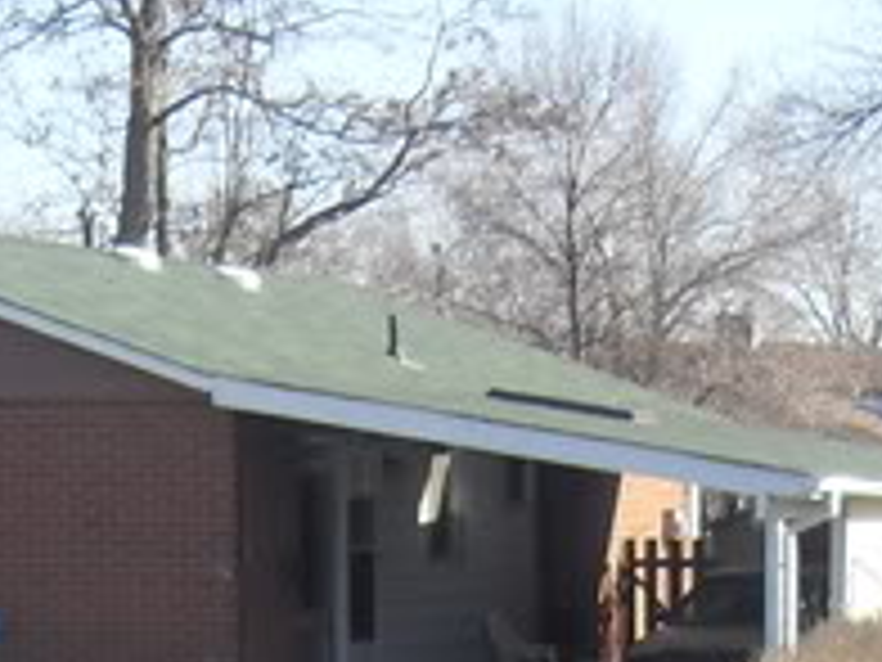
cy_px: 1725
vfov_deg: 7.6
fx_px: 4535
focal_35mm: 178
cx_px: 850
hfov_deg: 11.0
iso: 80
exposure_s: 1/90
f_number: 7
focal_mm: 6.3
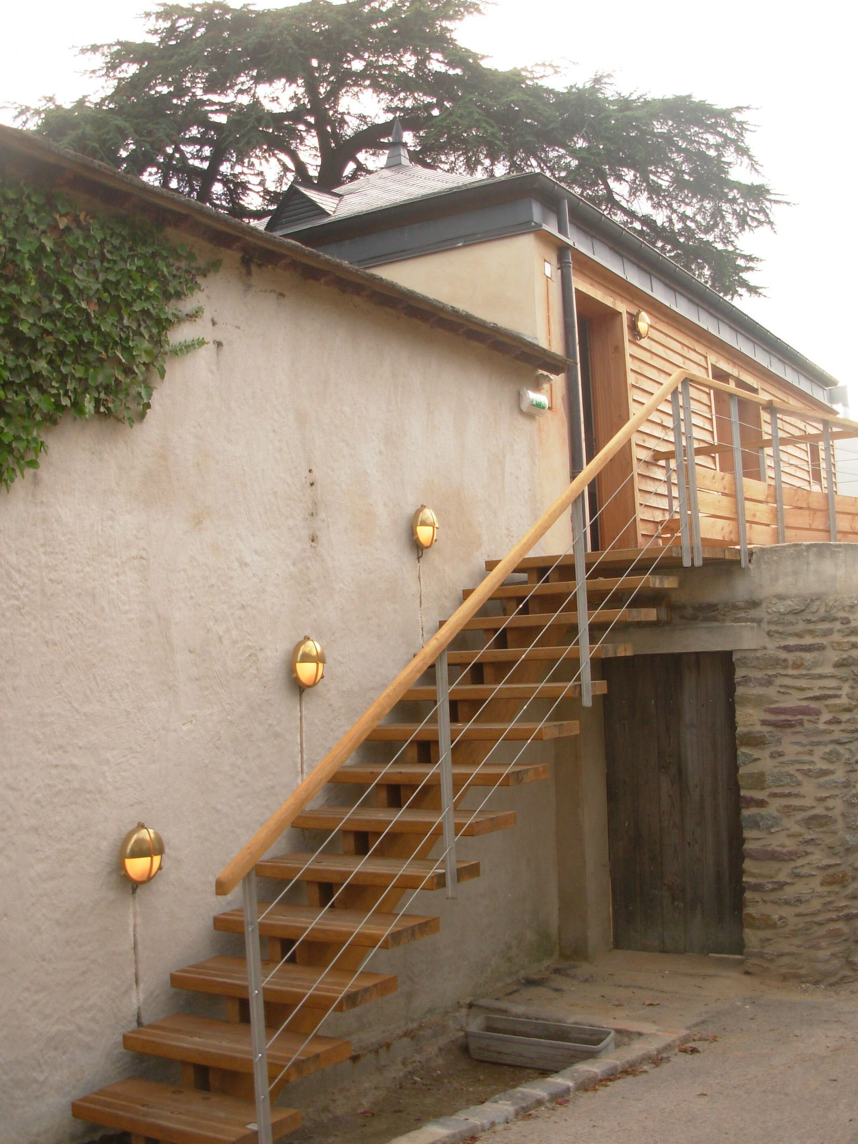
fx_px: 1256
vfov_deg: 49.0
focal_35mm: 38
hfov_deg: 37.7
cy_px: 572
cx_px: 429
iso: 50
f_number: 2.9
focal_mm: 6.3
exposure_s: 1/197
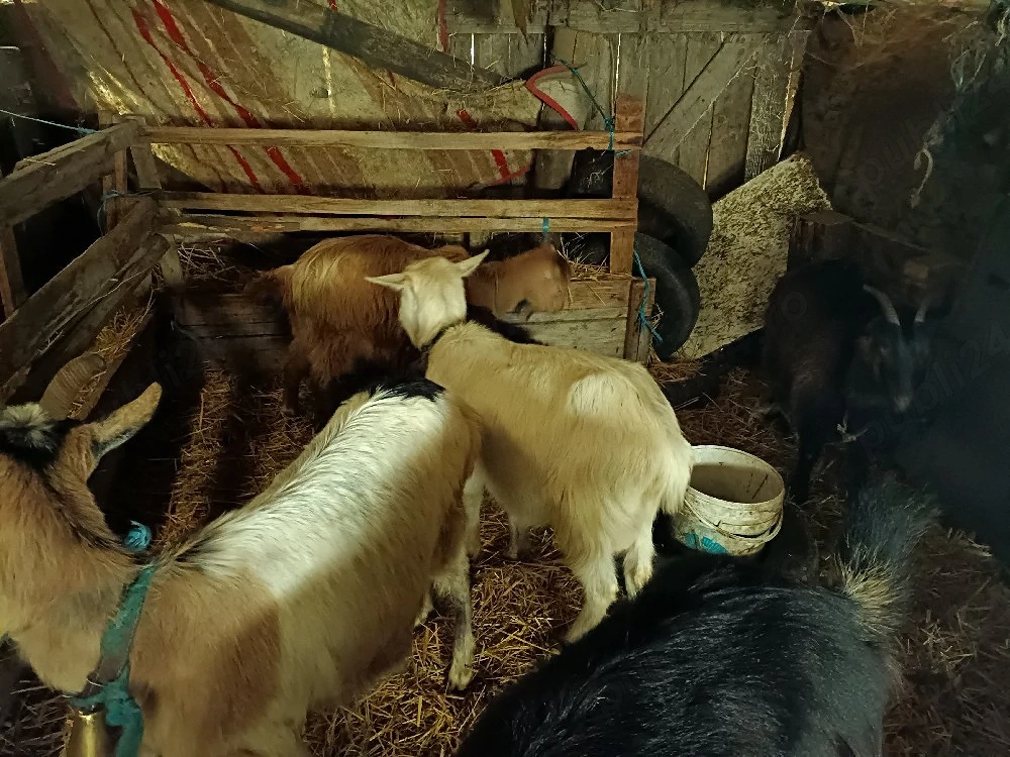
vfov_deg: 54.9
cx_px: 505
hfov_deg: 69.4
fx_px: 729
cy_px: 378
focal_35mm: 25
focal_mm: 4.74
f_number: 1.79
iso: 12445
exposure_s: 1/20
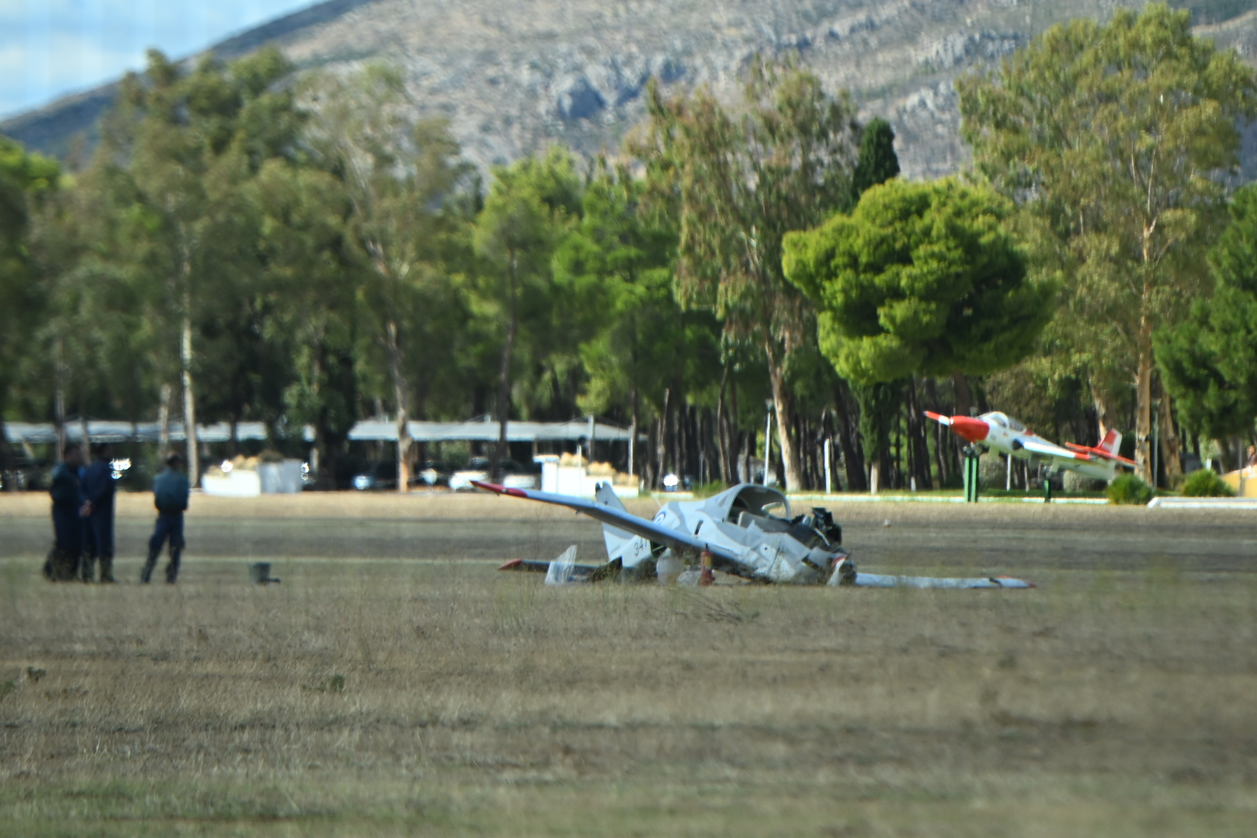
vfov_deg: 4.6
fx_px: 10474
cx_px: 628
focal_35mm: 300
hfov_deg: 6.9
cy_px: 419
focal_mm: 200
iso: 200
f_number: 2.8
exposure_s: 1/2500
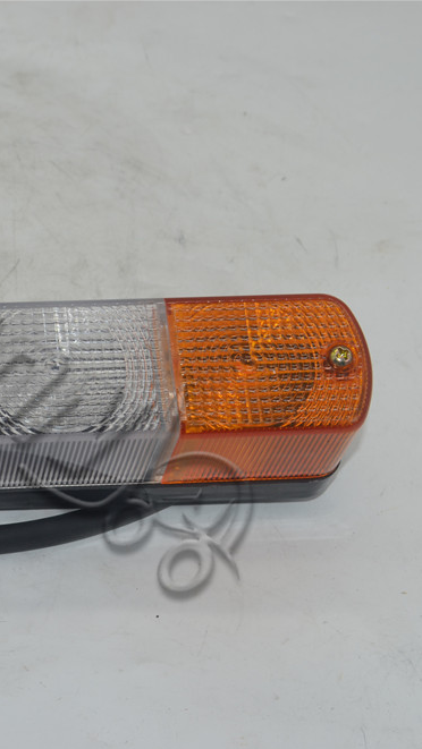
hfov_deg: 12.6
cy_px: 376
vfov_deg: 22.5
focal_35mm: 95
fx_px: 1889
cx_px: -24
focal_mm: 40
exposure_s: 1/60
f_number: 9
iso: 100
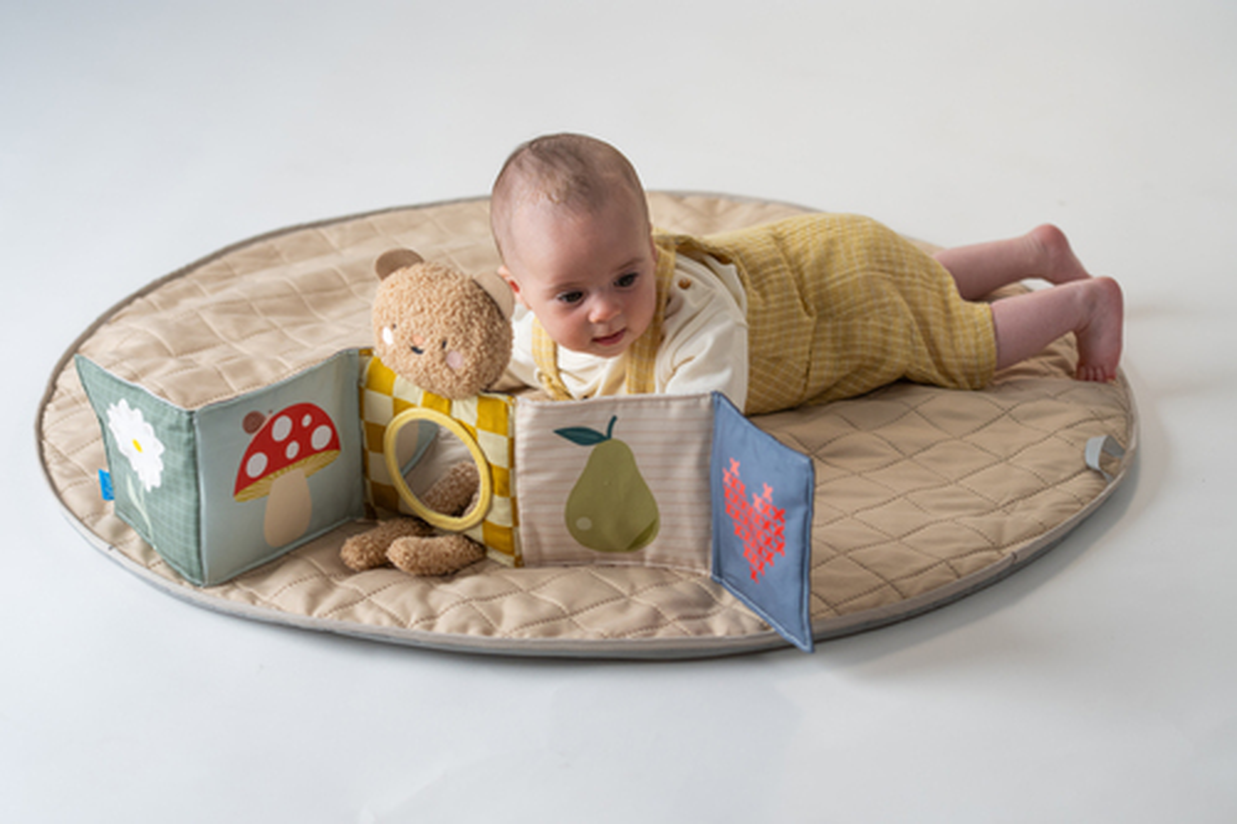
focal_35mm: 85
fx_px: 2920
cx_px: 618
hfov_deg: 23.9
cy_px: 412
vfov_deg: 16.1
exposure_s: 1/500
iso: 500
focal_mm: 85
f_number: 4.5
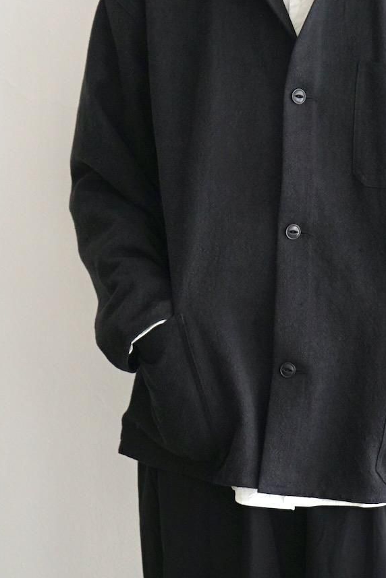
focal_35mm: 130
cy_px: 226
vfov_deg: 15.8
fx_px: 2091
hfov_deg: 10.5
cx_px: 312
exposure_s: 1/80
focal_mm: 62
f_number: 5.6
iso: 800
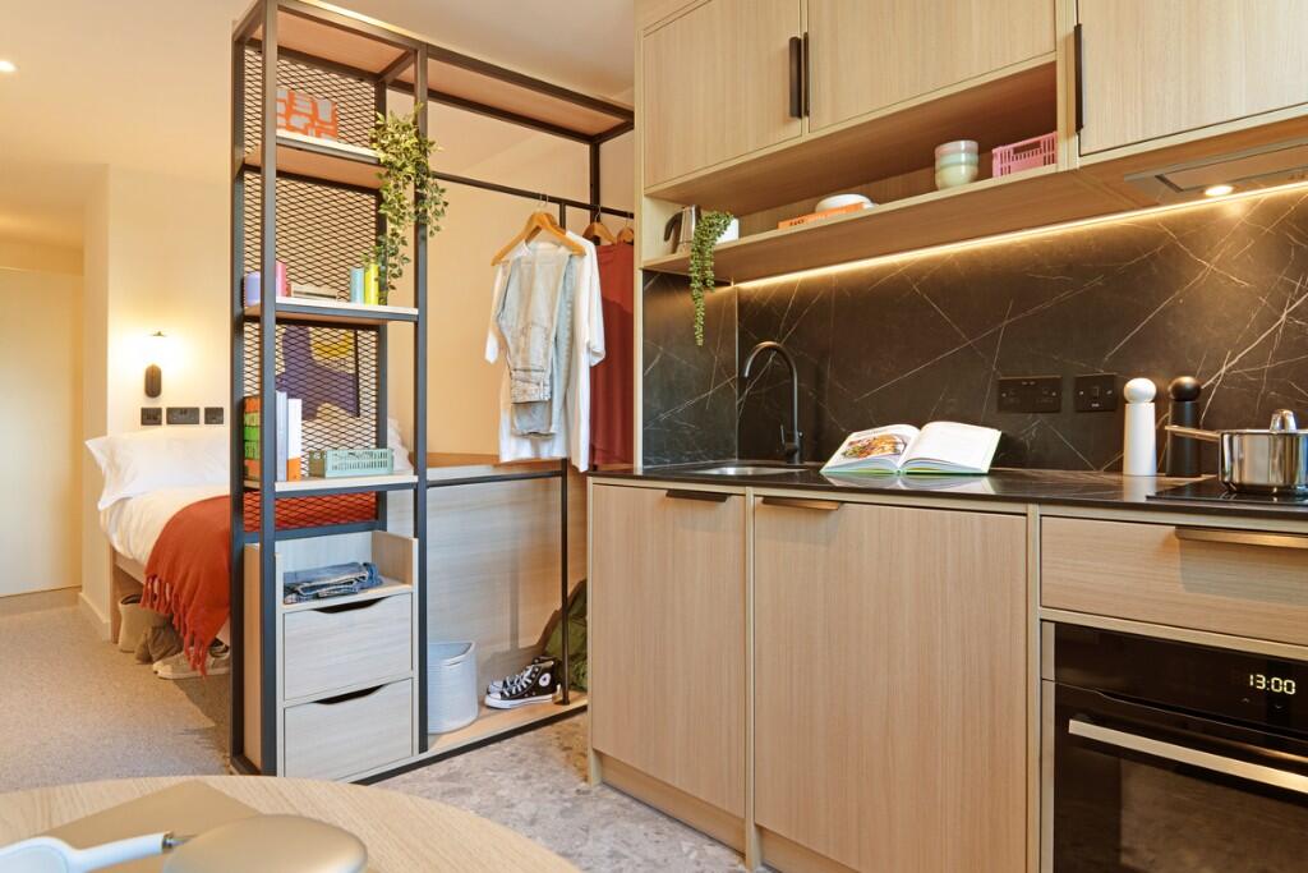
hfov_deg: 84.0
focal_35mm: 20
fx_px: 727
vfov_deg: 61.9
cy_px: 436
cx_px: 654
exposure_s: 1/1.25
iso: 160
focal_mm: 20
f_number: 16
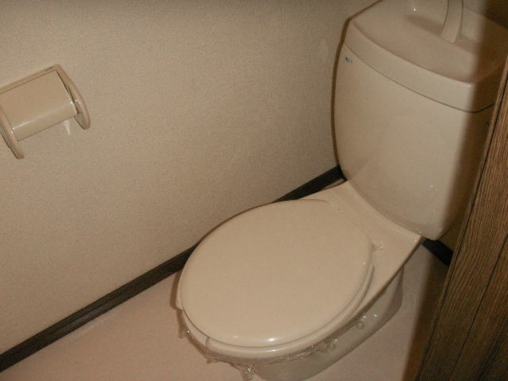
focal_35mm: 37
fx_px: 543
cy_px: 190
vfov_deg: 38.7
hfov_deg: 50.1
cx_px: 254
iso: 160
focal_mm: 7.7
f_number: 7.1
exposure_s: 1/40
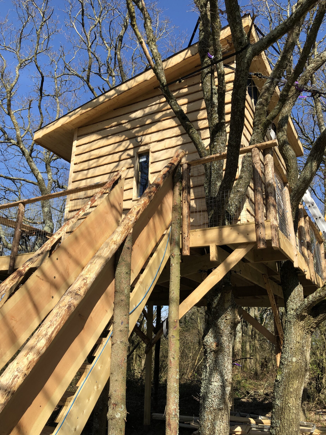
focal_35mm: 29
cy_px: 220
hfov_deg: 48.2
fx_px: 364
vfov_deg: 61.7
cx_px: 158
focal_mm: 3.99
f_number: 1.8
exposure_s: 1/1600
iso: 20
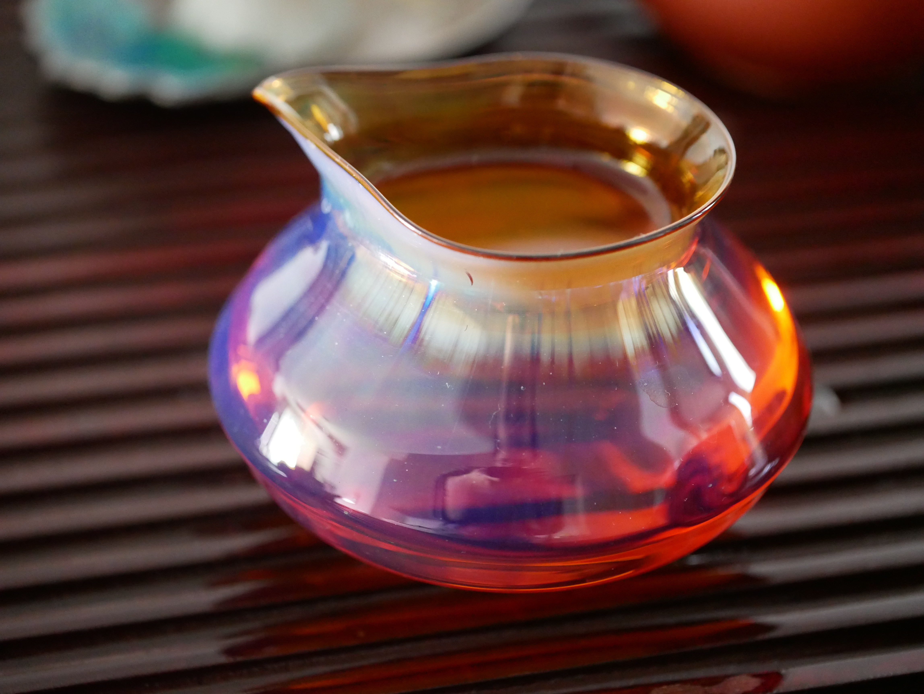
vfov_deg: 16.4
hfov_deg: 21.8
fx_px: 2403
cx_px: 462
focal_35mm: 90
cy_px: 347
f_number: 2.8
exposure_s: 1/60
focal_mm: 45
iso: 3200
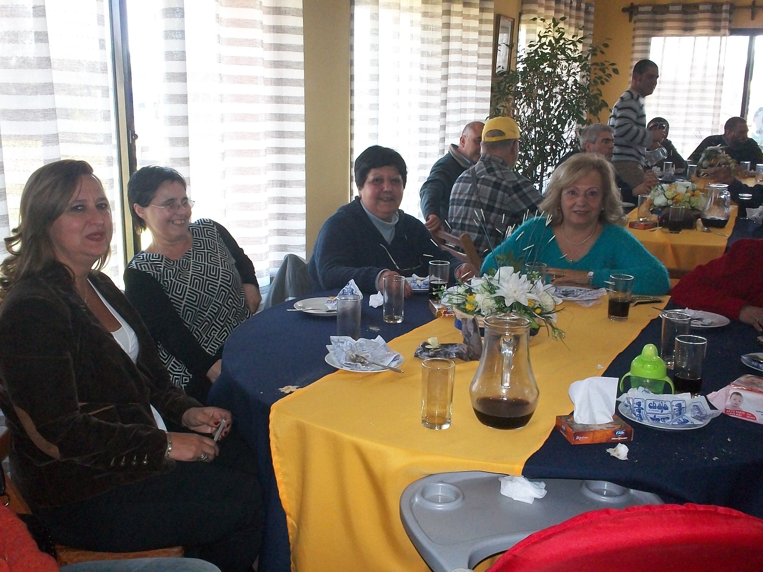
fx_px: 838
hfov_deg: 49.0
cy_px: 286
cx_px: 382
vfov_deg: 37.7
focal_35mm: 38
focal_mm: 6.3
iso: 250
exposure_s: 1/30
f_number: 4.5
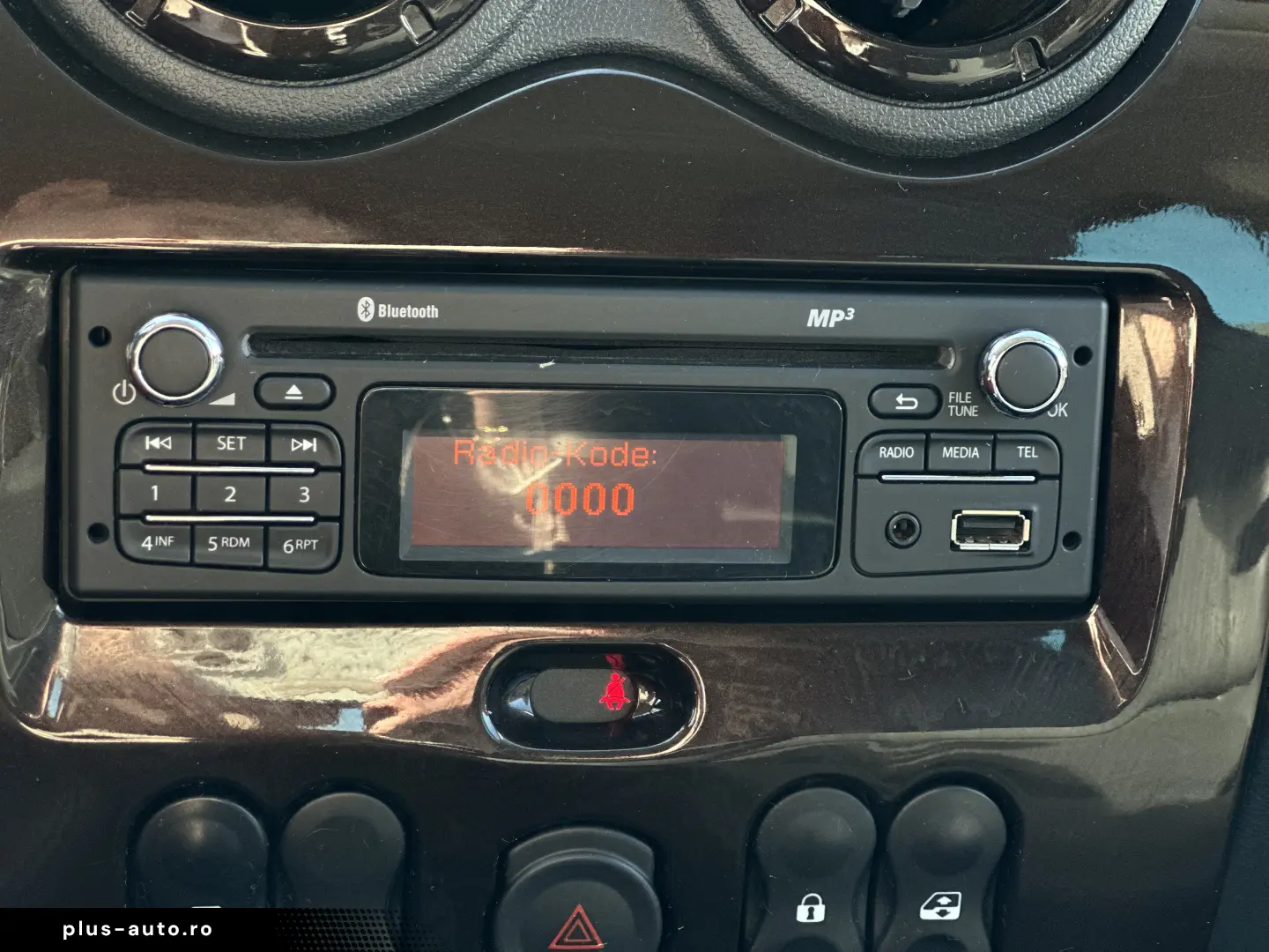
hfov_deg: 25.3
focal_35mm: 77
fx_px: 2823
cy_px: 476
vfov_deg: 19.1
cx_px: 634
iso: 250
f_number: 2.8
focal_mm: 9
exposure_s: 1/111
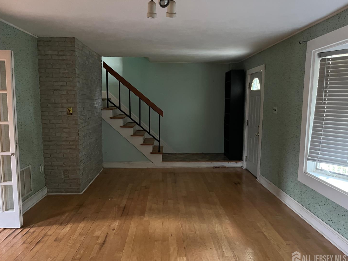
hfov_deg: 65.3
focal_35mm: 27
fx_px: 271
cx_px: 171
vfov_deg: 51.4
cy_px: 133
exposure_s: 1/30
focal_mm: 5.1
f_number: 1.6
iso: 800
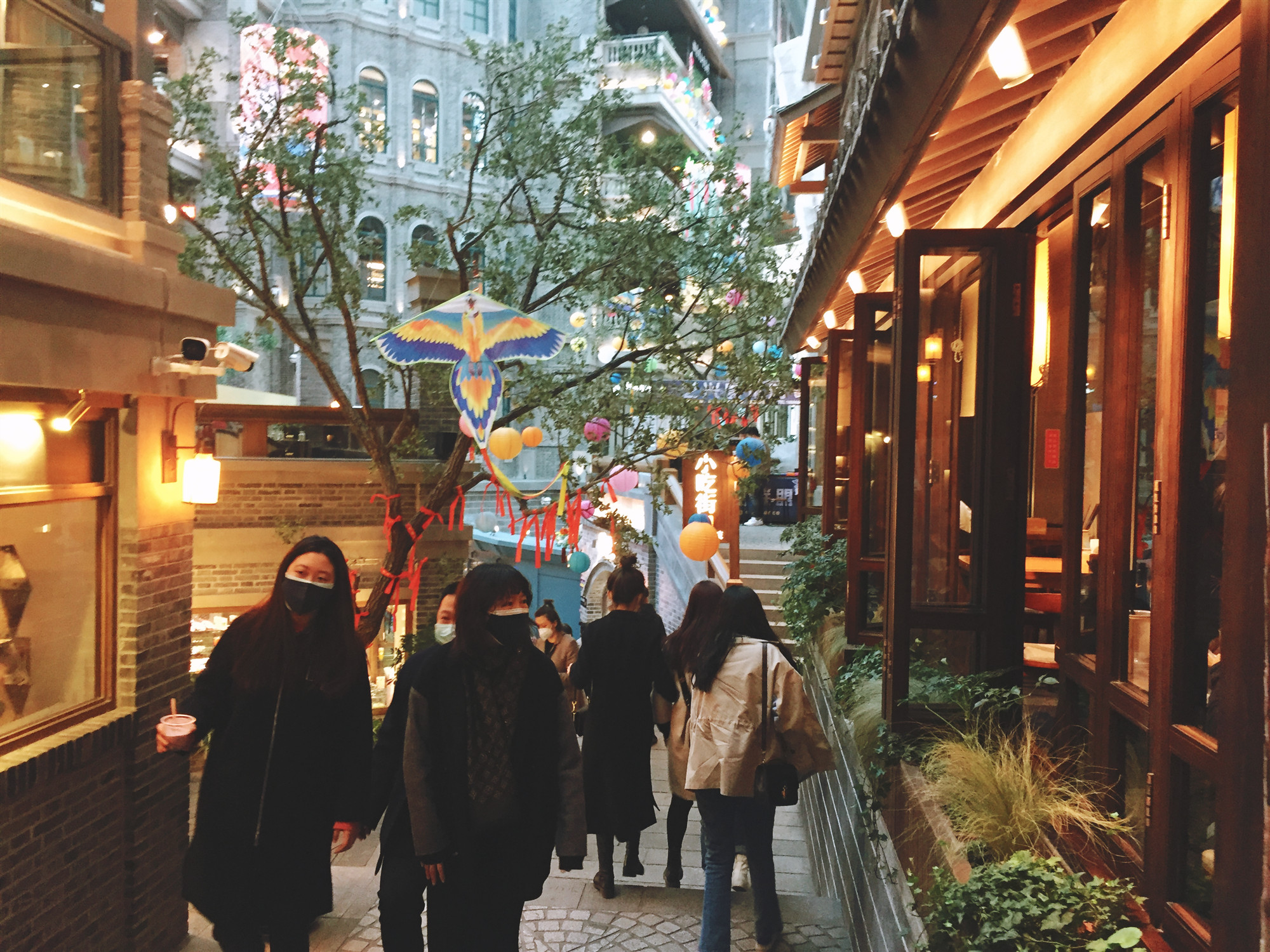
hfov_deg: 61.7
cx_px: 635
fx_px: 1064
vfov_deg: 48.2
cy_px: 476
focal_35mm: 29
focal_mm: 4.15
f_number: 2.2
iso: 200
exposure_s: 1/33
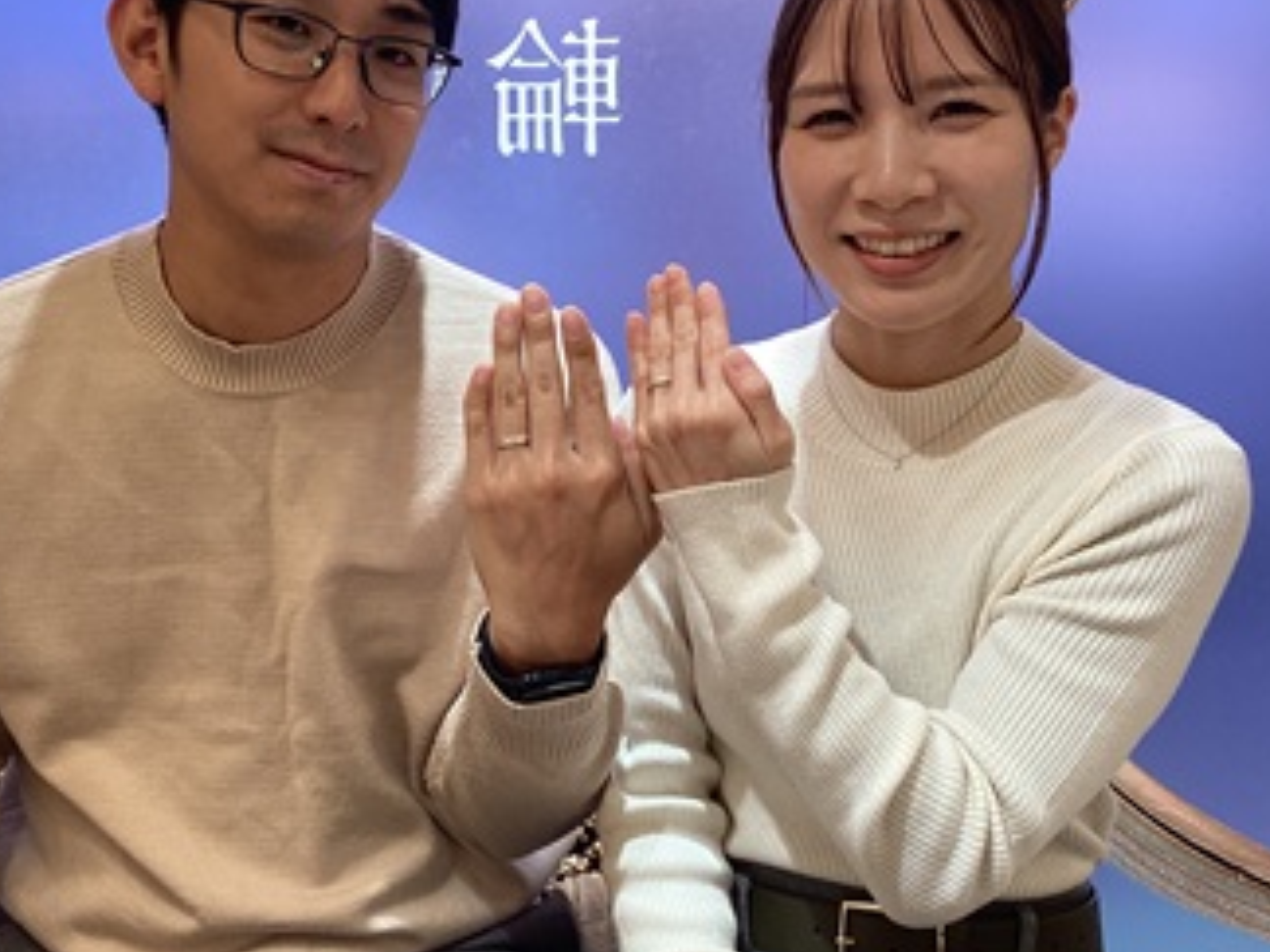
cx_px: 576
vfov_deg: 33.6
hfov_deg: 43.8
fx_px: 1578
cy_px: 421
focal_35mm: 43
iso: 50
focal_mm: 3.3
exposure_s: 1/60
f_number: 2.4
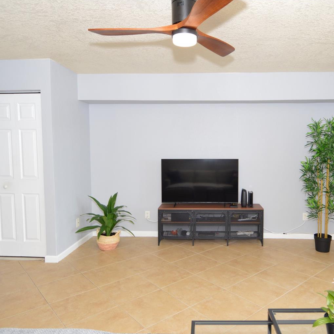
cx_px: 205
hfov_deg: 64.3
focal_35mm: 24
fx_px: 262
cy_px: 173
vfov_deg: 65.0
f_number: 4
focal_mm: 12
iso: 400
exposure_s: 1/60
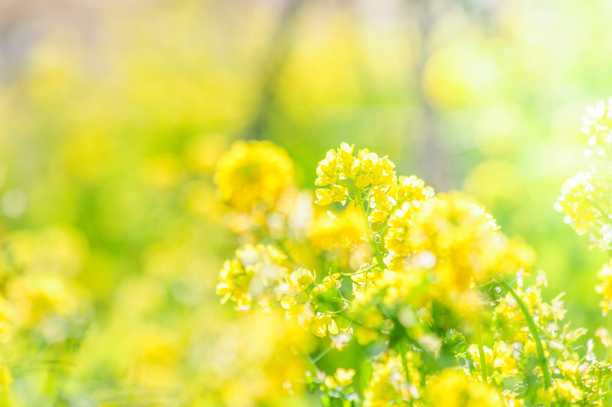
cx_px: 306
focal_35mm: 450
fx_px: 7639
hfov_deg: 4.6
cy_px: 204
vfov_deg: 3.0
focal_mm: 300
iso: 400
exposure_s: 1/640
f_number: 9
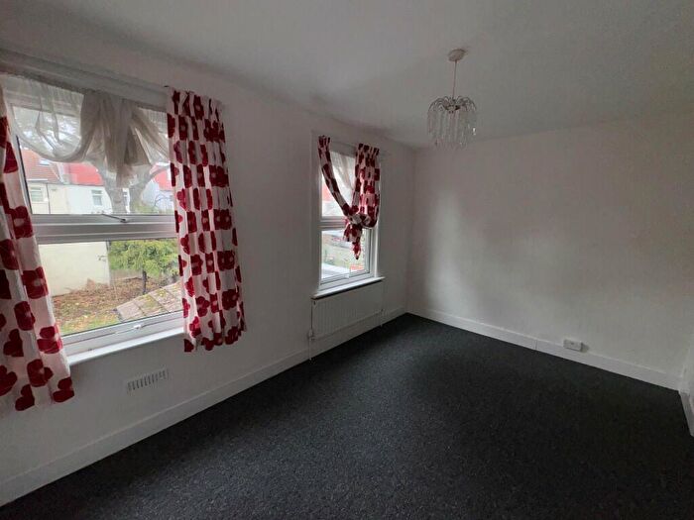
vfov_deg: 85.7
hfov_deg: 102.1
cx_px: 347
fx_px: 281
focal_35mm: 14
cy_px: 260
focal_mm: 2.22
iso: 64
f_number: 2.2
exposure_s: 1/122
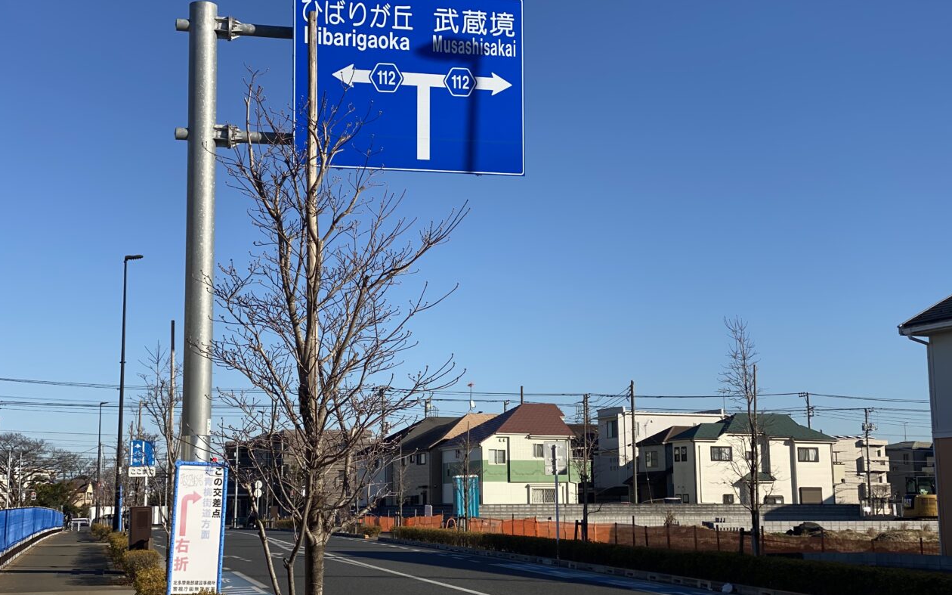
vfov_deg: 23.1
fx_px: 1453
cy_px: 290
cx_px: 476
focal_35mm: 56
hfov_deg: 36.3
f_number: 2
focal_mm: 6
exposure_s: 1/1597
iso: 20
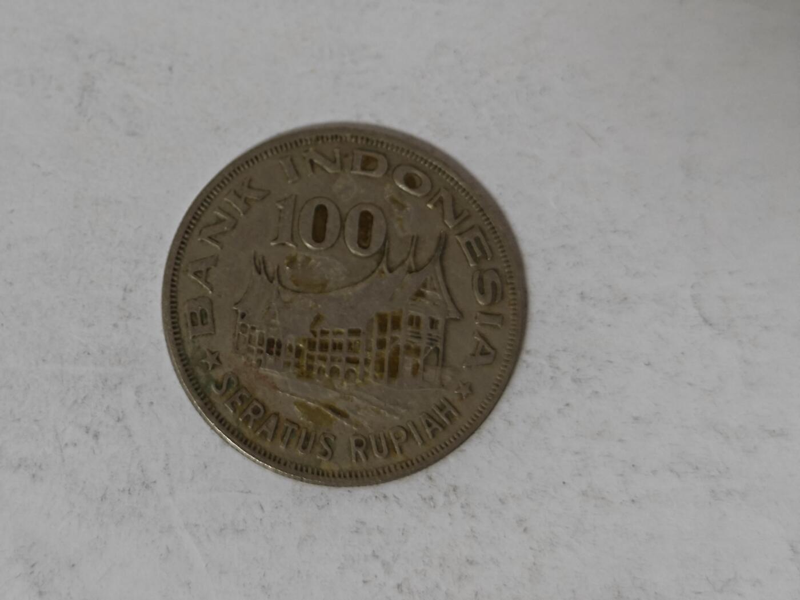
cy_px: 300
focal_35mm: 75
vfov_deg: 19.6
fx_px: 1733
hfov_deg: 26.0
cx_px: 400
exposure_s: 1/54.8
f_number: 1.9
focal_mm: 8.7
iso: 400
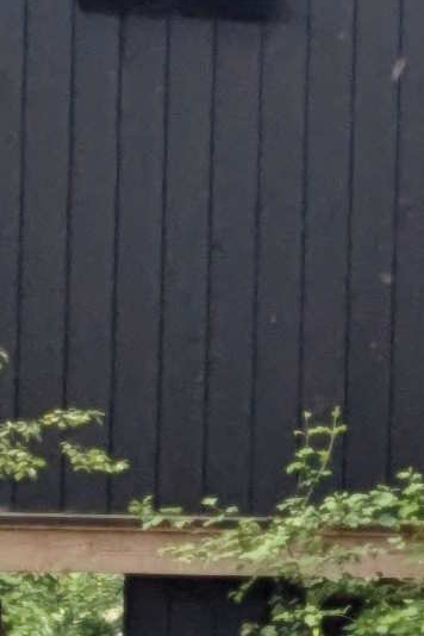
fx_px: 3745
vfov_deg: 9.7
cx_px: 2163
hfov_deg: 5.1
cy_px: 484
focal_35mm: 212
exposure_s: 1/600
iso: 44
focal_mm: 4.38
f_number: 1.73
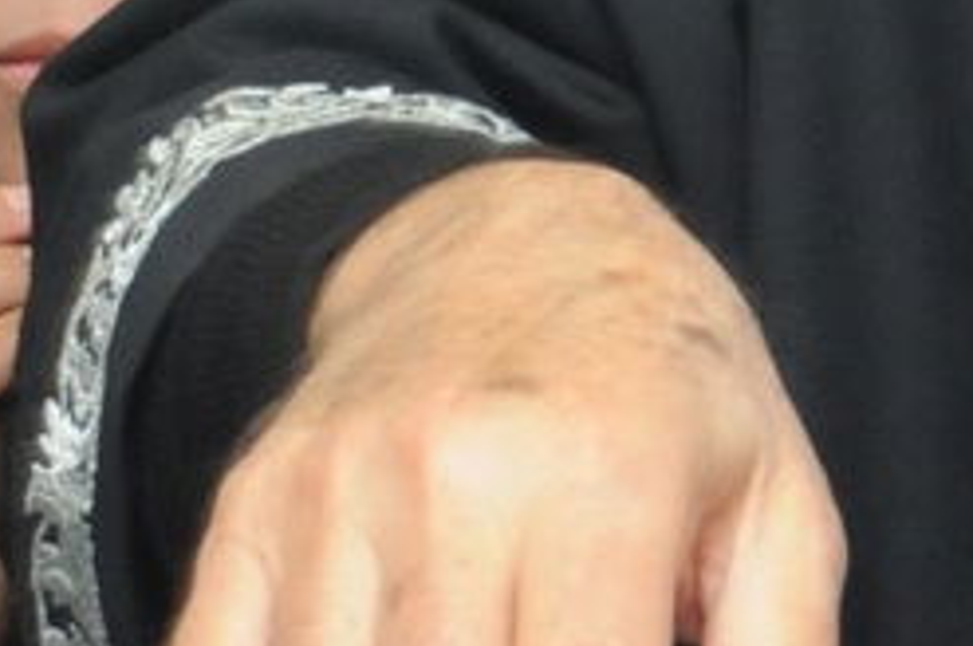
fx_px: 8260
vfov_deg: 4.4
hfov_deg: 6.5
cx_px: 1946
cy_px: -920
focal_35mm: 306
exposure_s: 1/125
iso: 1600
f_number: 5
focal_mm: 36
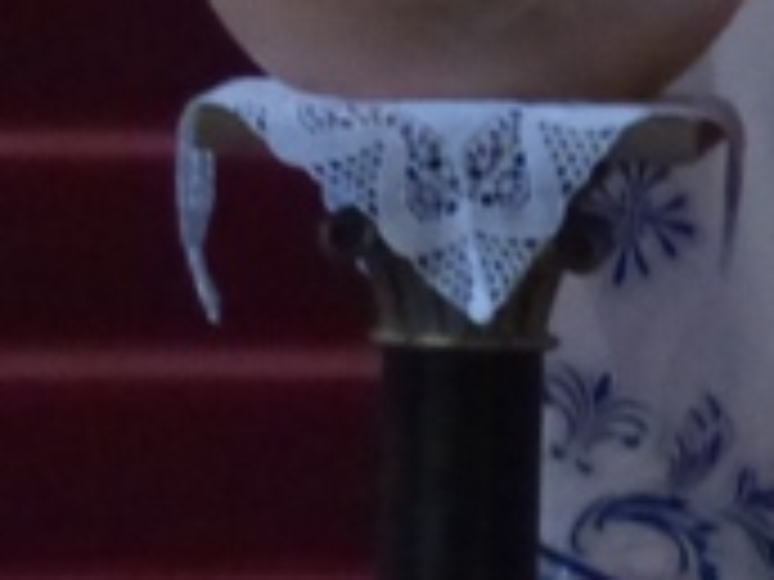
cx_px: 1120
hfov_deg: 1.8
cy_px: -1012
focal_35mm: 1106
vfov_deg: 1.3
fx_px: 24730
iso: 800
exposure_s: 1/50
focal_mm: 33.5
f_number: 2.8
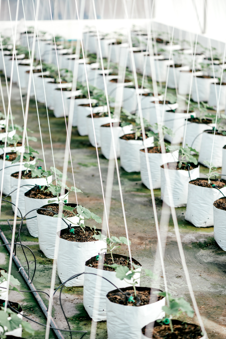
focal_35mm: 106
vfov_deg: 19.3
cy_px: 169
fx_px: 998
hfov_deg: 12.9
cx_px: 114
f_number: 2.8
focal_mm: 105
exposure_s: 1/1000
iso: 200
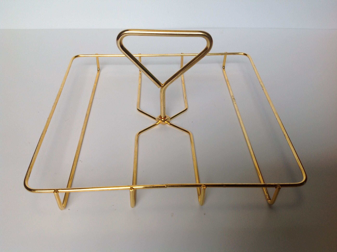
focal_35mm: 35
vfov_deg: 40.6
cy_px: 126
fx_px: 340
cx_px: 168
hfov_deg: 52.7
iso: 50
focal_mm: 4.28
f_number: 2.4
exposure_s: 1/60
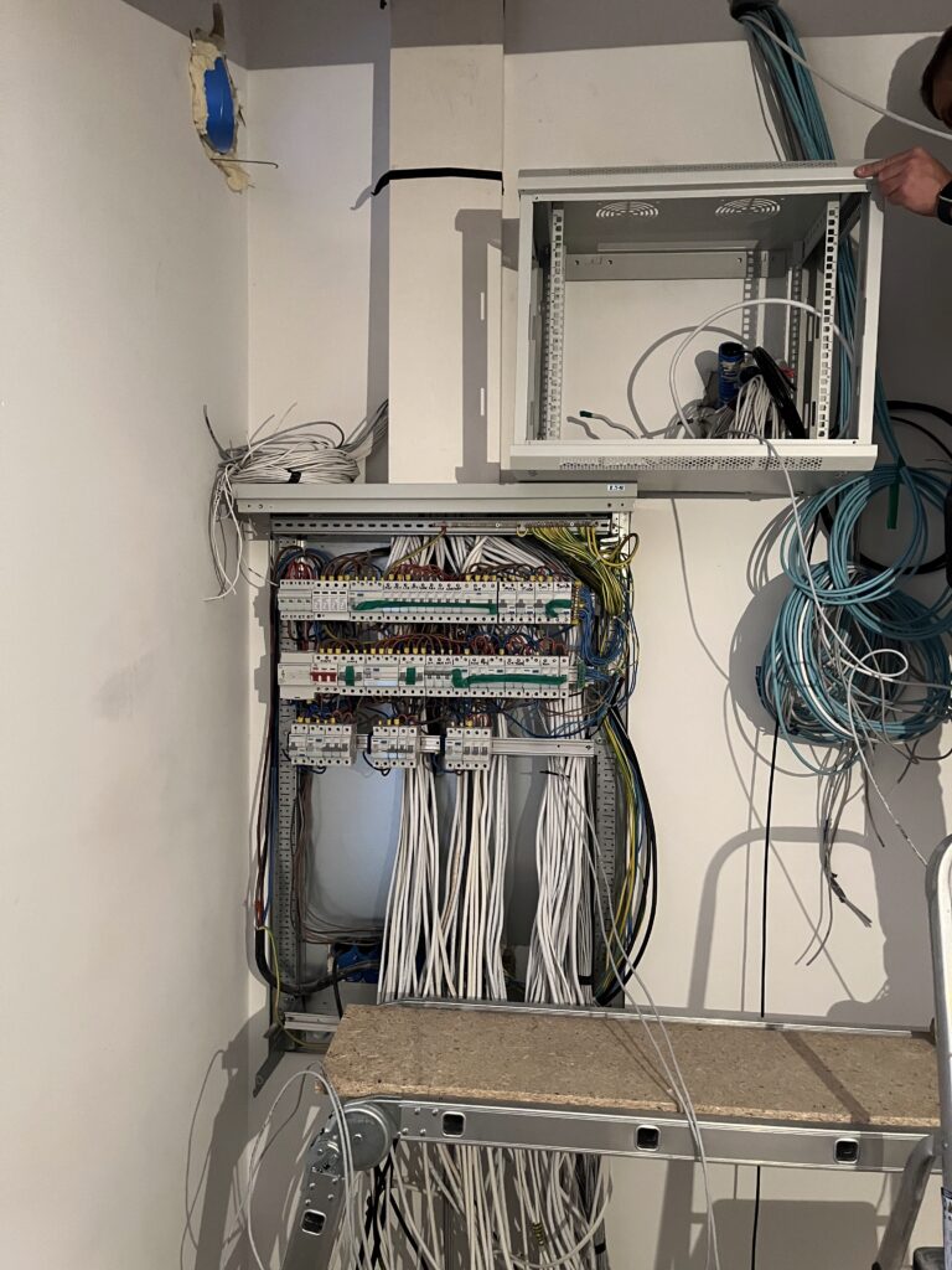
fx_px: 953
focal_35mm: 26
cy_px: 635
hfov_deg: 53.1
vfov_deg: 67.3
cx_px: 476
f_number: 1.6
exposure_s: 1/33
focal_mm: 5.1
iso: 500
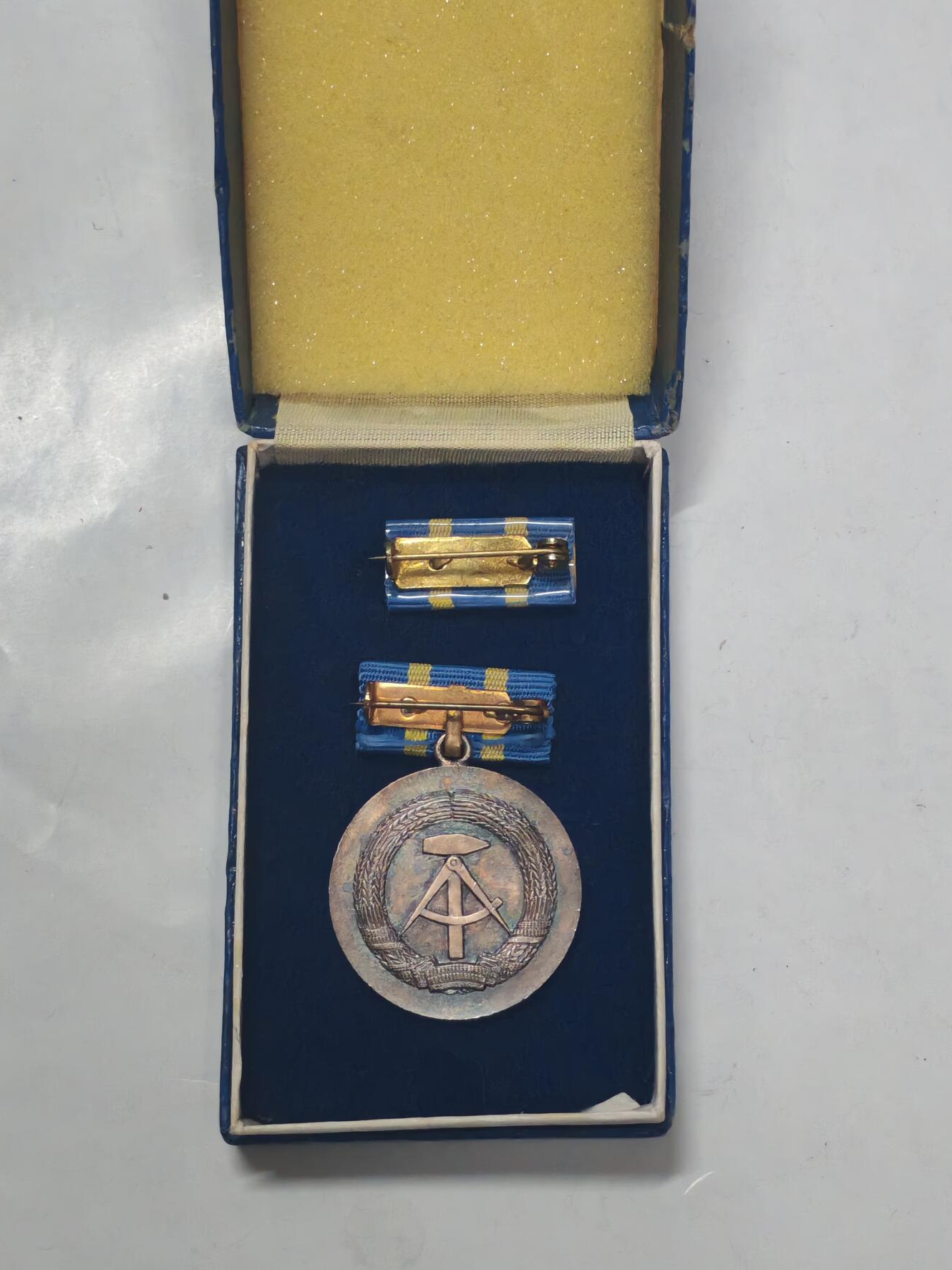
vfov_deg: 28.2
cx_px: 479
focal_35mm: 69
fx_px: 2531
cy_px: 643
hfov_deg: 21.3
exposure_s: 1/33
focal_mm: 5.52
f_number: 1.95
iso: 640
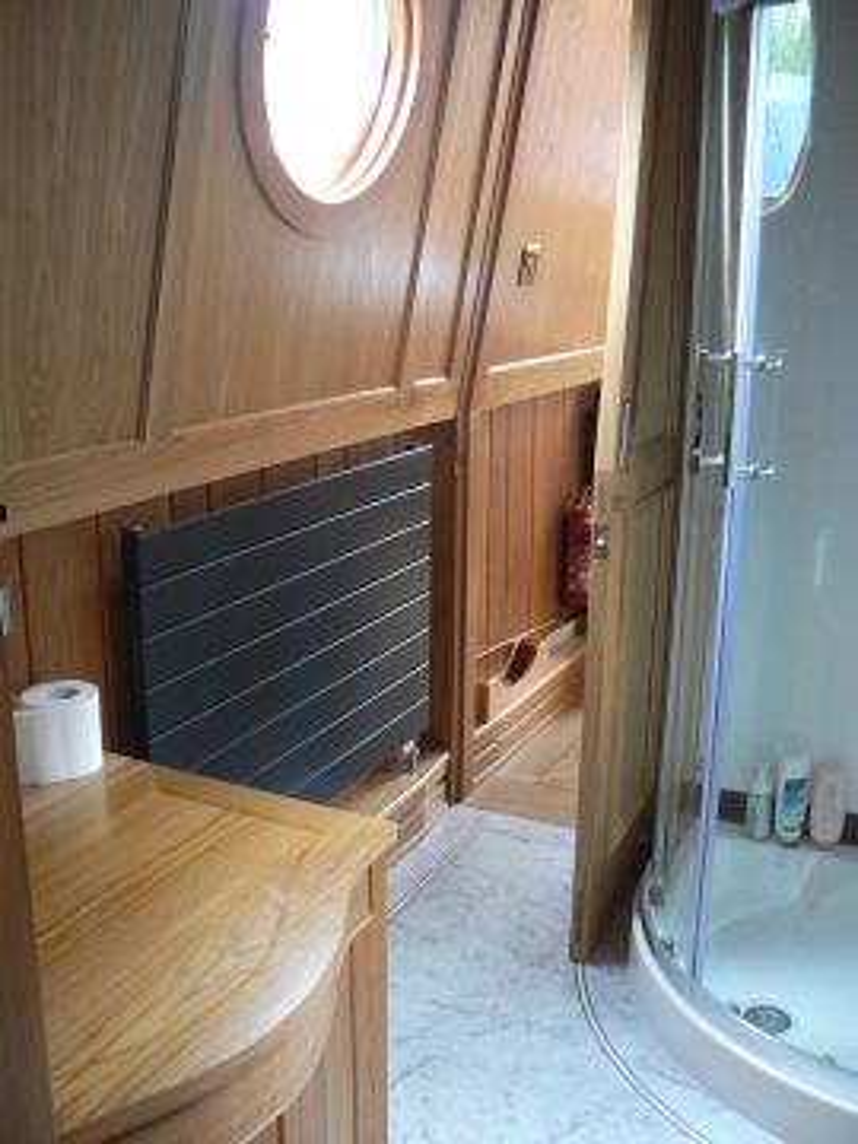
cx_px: 429
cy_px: 572
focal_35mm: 36
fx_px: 1190
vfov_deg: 51.4
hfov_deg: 39.7
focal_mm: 6
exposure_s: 1/25
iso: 200
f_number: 2.8
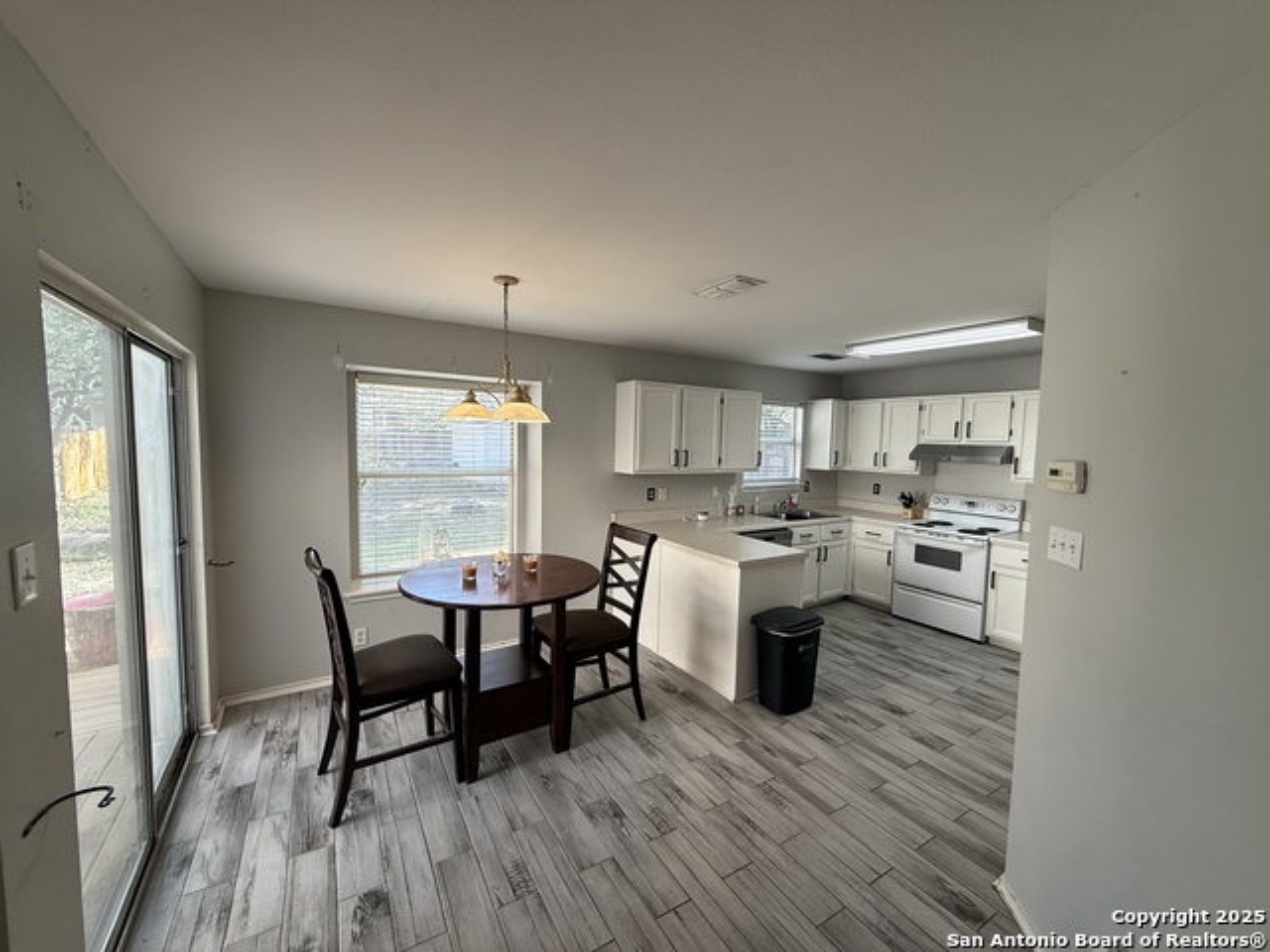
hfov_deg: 102.1
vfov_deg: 85.7
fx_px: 514
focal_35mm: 14
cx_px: 635
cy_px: 476
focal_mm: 2.22
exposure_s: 1/120
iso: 100
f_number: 2.2
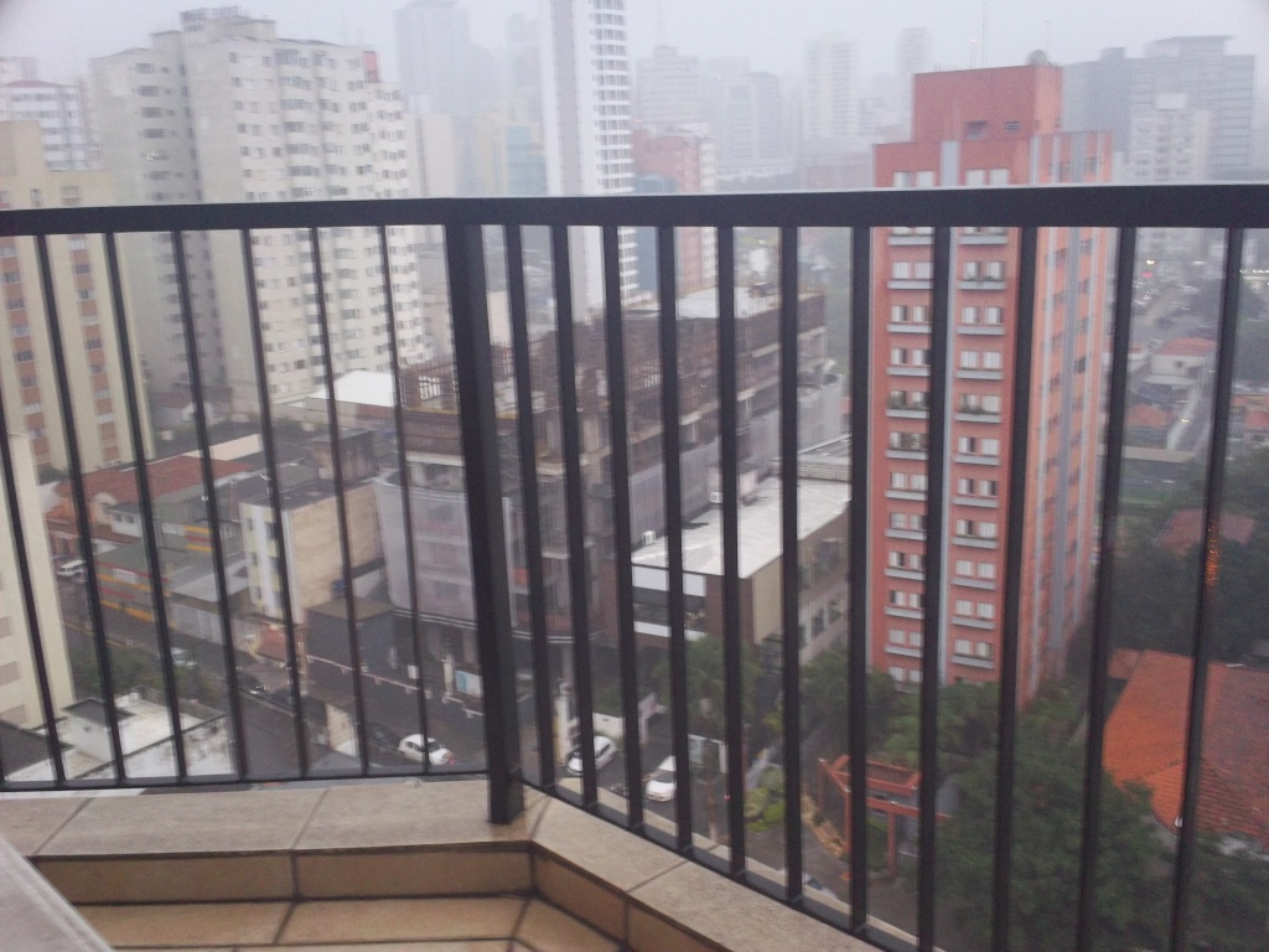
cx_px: 634
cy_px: 476
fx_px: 1393
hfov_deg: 49.0
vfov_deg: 37.7
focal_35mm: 38
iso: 173
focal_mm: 6.3
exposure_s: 1/8
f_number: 4.5
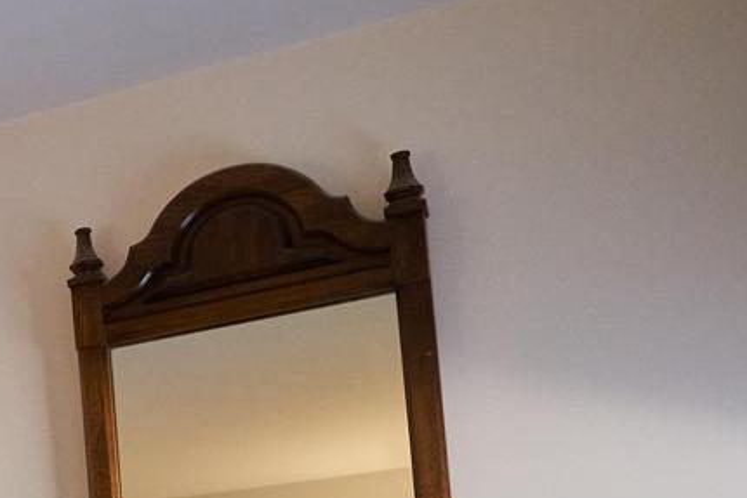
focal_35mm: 81
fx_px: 1681
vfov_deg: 15.5
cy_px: 765
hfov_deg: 17.4
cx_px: -778
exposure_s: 1/100
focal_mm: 17
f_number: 3.2
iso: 2000
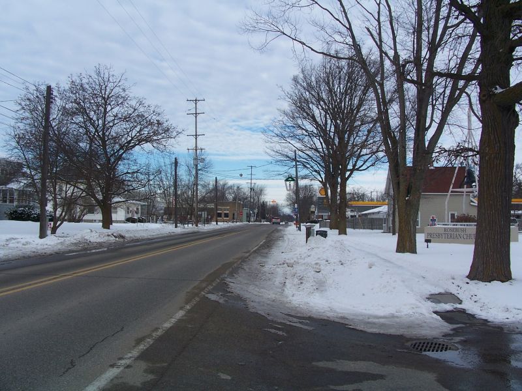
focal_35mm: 35
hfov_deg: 52.6
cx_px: 261
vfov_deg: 40.7
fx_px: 528
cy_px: 196
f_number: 4
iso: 80
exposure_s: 1/750
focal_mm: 6
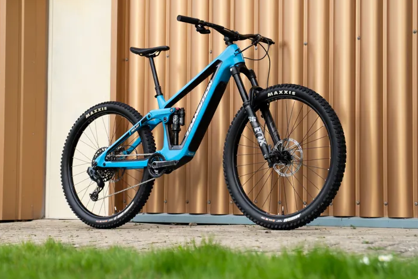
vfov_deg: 14.9
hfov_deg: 22.1
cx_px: 205
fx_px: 1068
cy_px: 138
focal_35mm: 92
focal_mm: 54
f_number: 2.8
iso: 200
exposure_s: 1/640
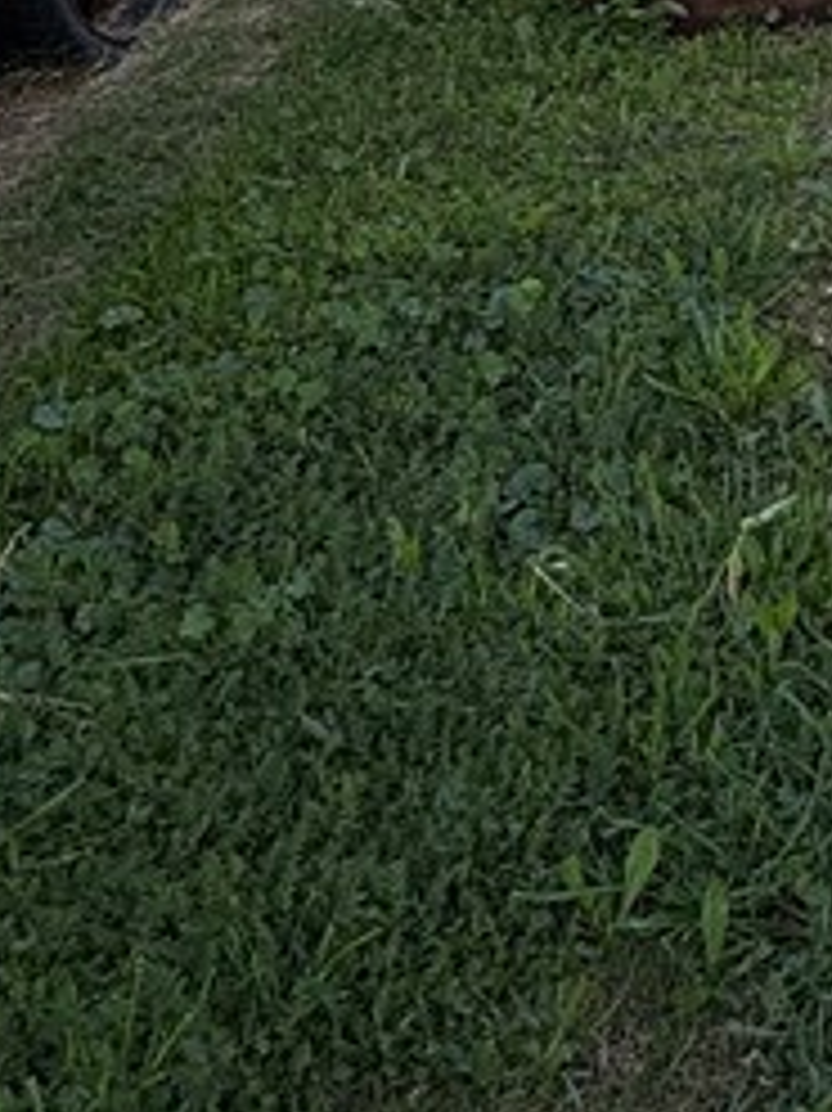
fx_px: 1860
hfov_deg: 20.8
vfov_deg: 27.5
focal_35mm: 58
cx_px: 1300
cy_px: -347
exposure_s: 1/328
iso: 40
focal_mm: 2.22
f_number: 2.2
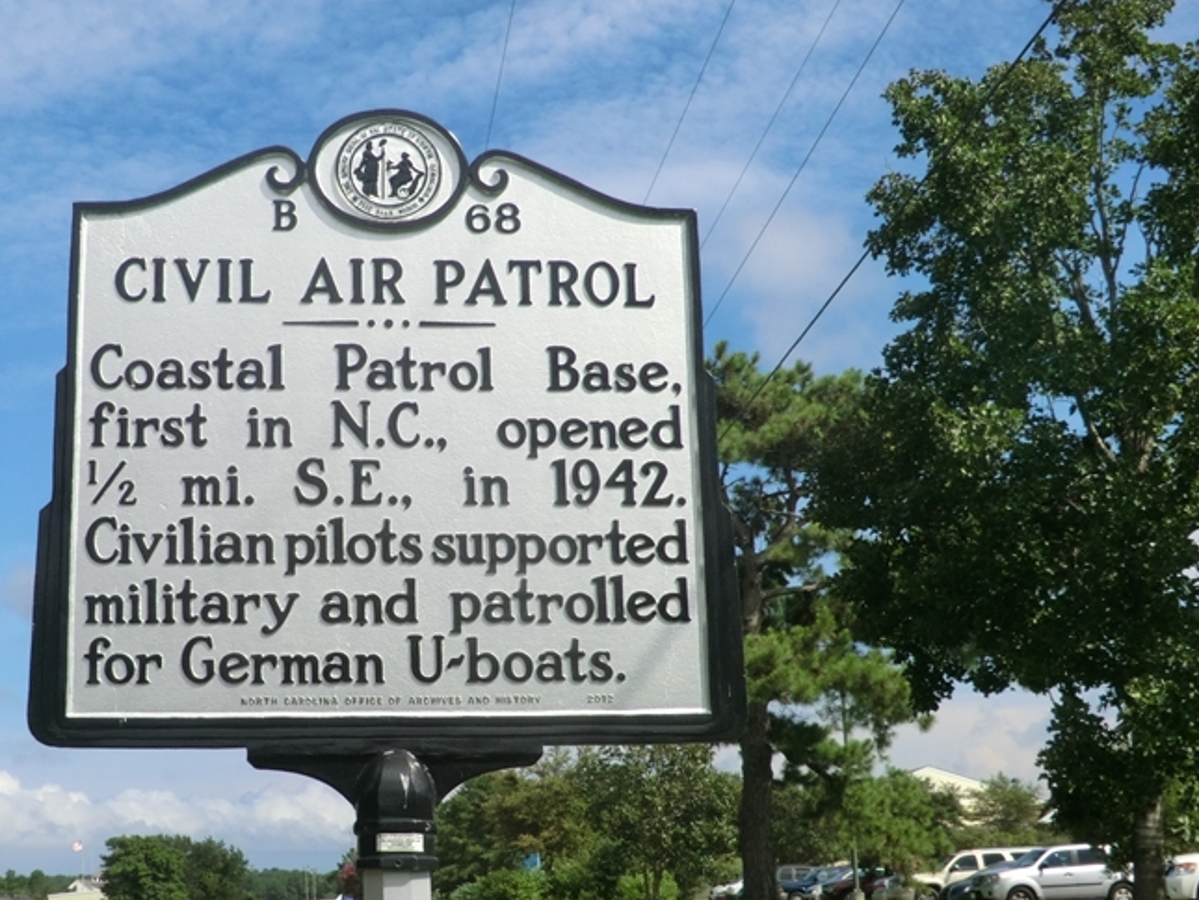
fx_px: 1871
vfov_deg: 27.0
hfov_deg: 35.3
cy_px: 536
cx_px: 437
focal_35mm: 54
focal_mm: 6.1
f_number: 8.4
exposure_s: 1/200
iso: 80
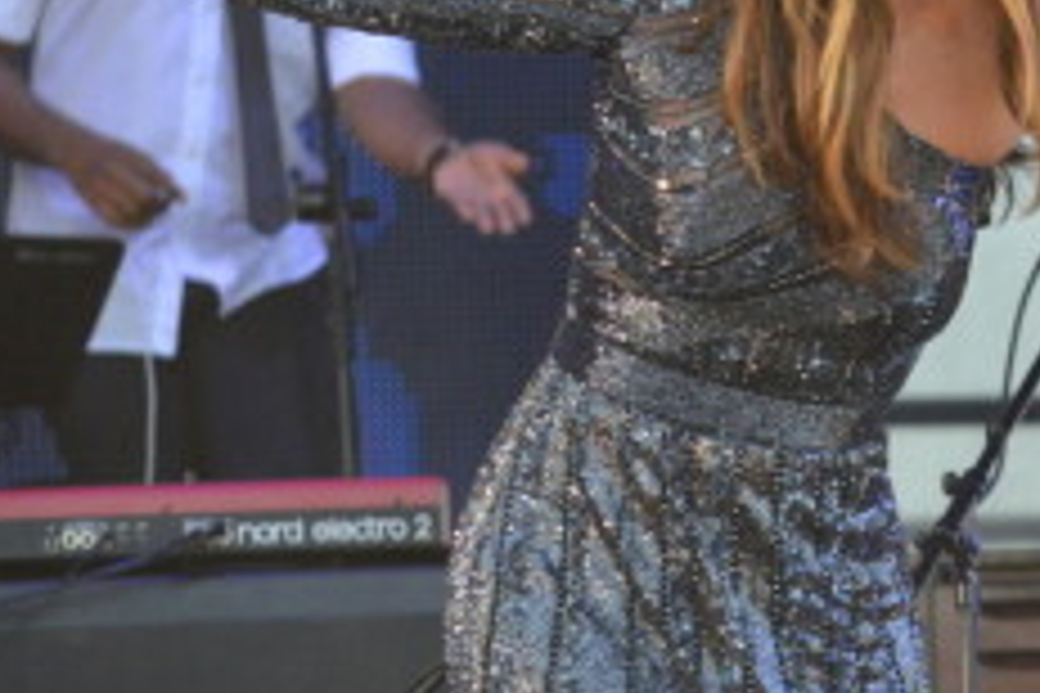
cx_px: 990
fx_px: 17946
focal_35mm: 621
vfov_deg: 2.2
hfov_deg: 3.3
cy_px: 274
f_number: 5
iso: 800
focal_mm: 165
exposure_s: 1/400
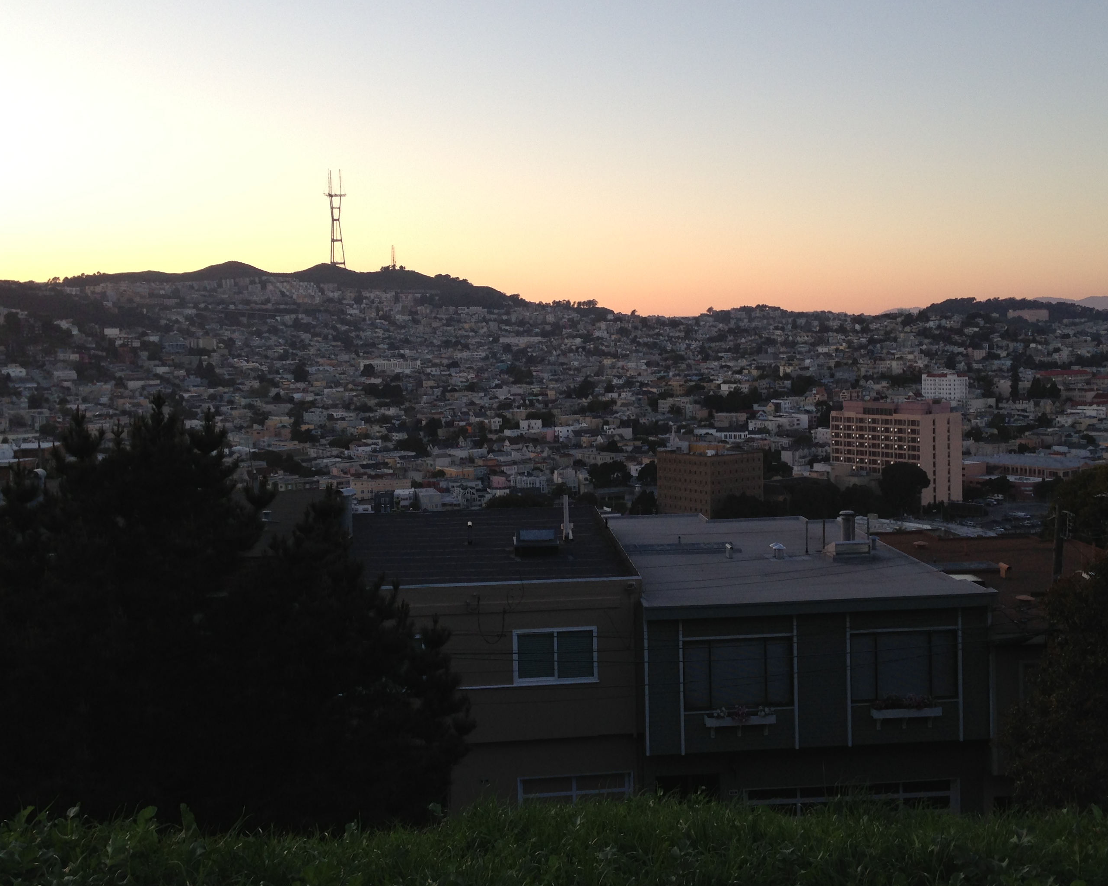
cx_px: 626
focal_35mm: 41
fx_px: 1344
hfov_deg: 44.7
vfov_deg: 36.5
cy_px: 397
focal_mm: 4.13
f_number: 2.4
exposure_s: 1/159
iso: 50
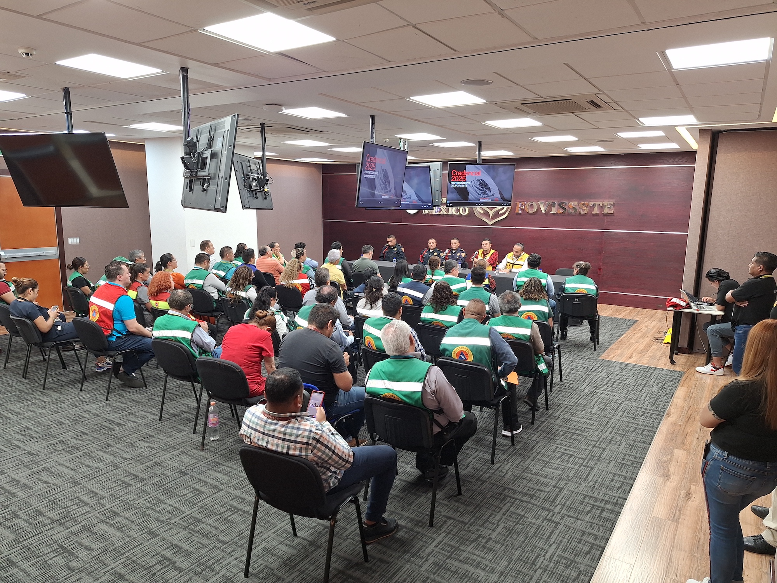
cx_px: 388
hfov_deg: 73.9
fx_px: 516
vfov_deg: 58.9
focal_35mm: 23
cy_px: 292
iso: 100
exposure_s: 1/40
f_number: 1.8
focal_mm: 5.54
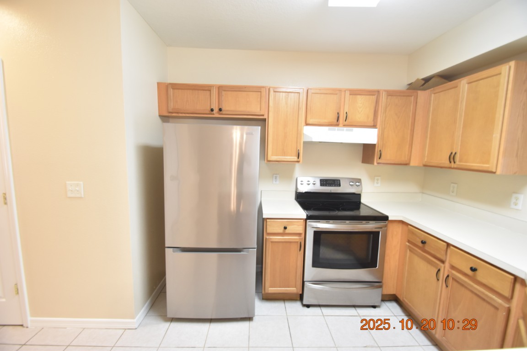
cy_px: 176
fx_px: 220
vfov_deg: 77.3
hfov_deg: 100.4
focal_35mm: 15
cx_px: 264
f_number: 3.5
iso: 800
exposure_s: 1/30
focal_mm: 10
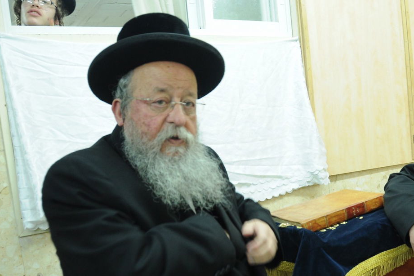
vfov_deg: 32.3
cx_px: 287
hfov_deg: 46.4
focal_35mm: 41
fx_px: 471
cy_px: 187
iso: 500
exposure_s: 1/25
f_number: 4
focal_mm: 18
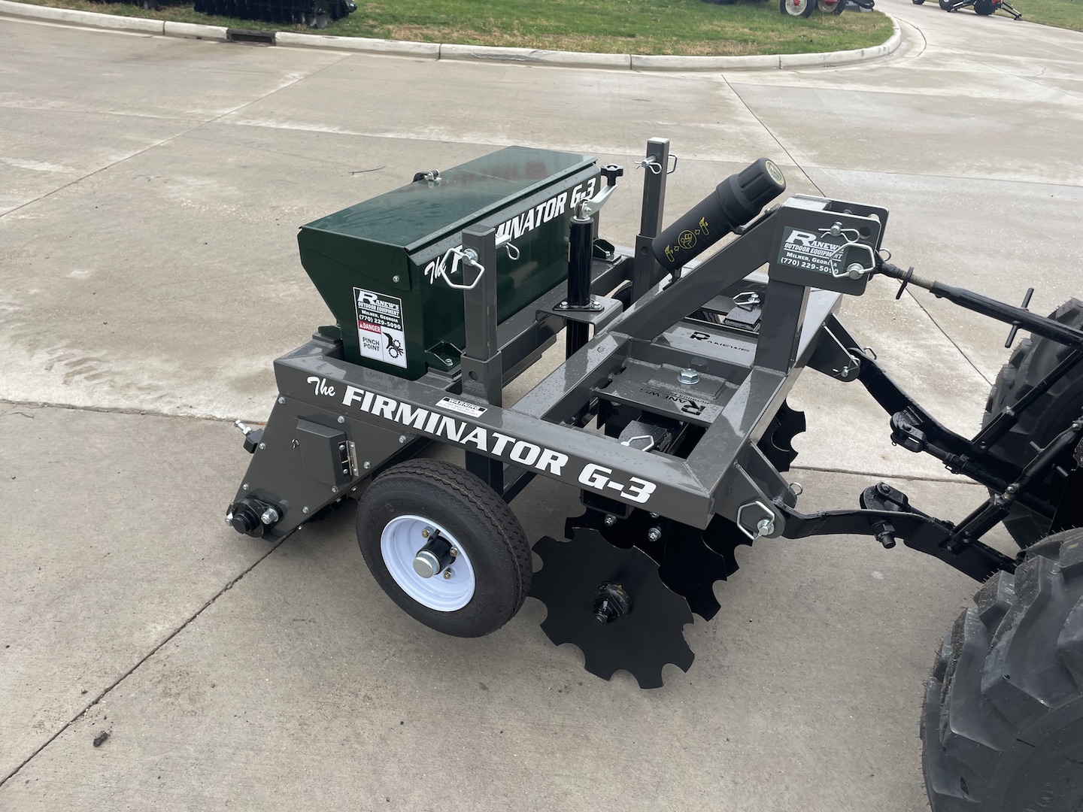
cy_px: 406
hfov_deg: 67.3
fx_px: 813
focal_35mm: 26
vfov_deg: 53.1
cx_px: 542
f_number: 1.6
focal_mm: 4.2
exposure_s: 1/325
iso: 32
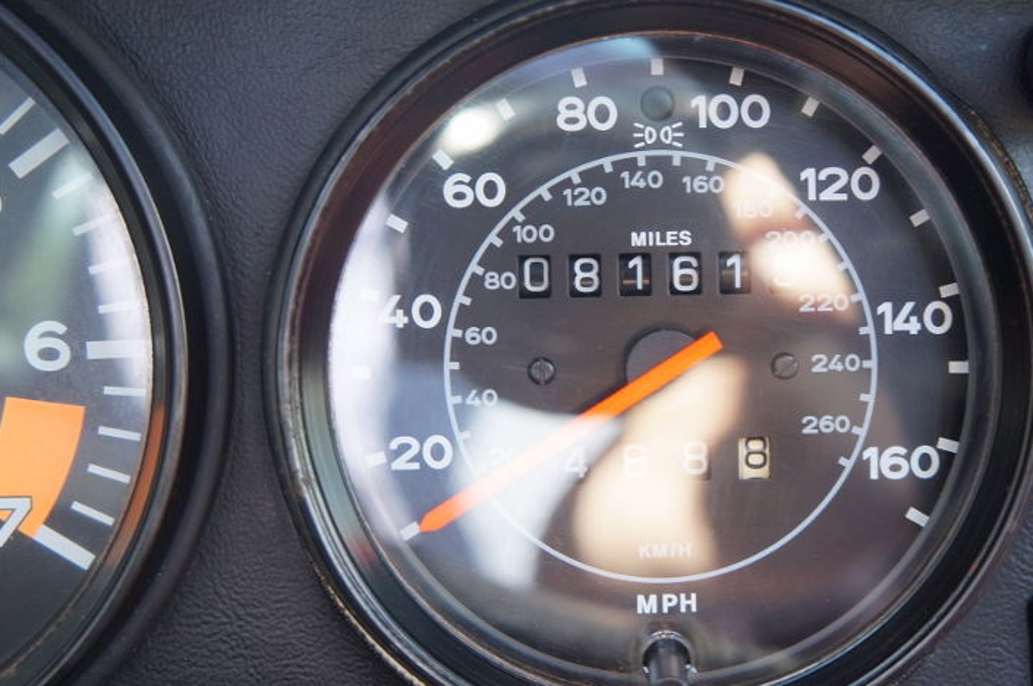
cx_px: 654
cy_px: 356
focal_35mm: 46
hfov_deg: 42.7
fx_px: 1310
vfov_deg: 29.3
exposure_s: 1/60
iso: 200
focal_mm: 21
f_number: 4
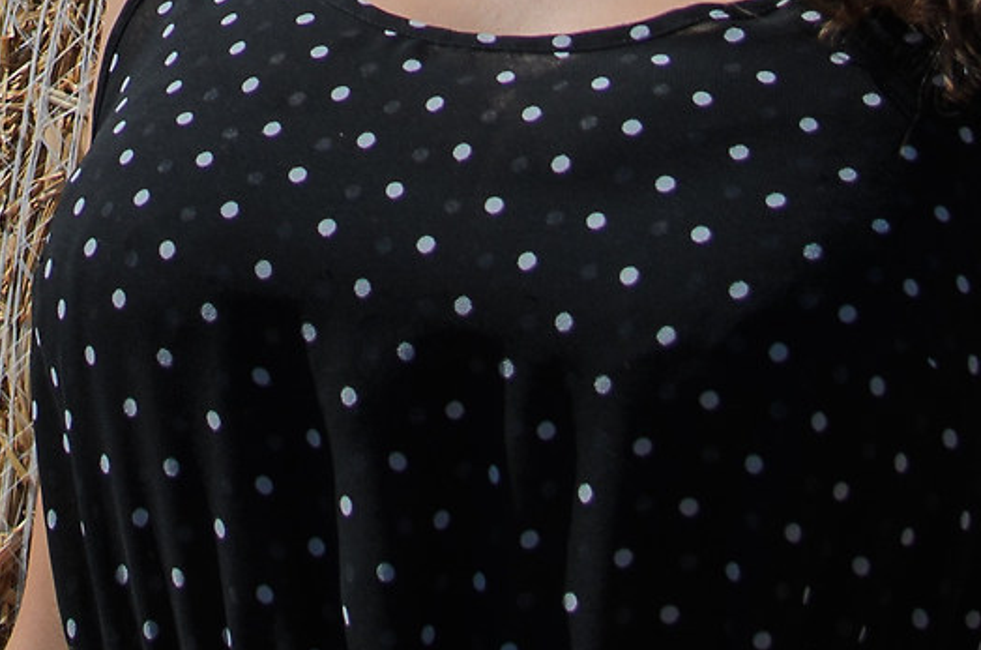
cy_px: -825
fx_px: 4487
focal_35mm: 165
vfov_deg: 7.8
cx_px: -82
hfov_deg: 12.3
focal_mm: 24
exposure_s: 1/1600
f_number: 4.5
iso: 100
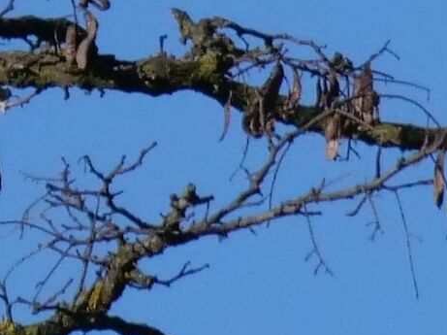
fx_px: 53793
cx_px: -451
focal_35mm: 4169
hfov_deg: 0.5
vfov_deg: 0.4
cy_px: -277
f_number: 8
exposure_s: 1/3200
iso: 800
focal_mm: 400
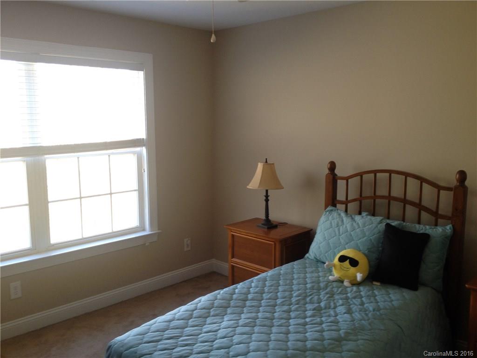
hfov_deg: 52.6
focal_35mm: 35
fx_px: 482
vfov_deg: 40.7
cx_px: 238
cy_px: 179
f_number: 2.4
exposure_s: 1/20
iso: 50
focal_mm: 4.28
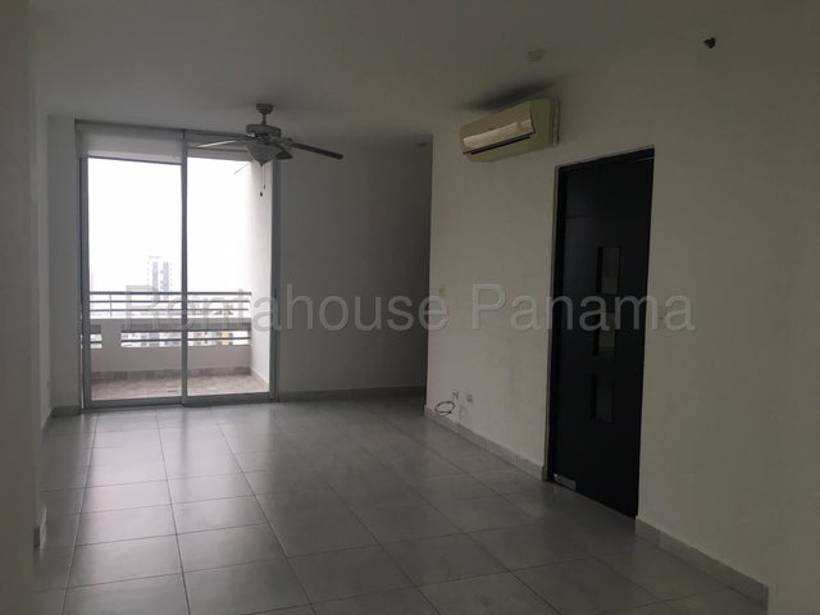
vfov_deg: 48.2
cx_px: 410
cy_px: 308
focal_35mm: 29
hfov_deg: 61.7
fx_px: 687
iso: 50
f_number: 2.2
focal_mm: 4.15
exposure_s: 1/30
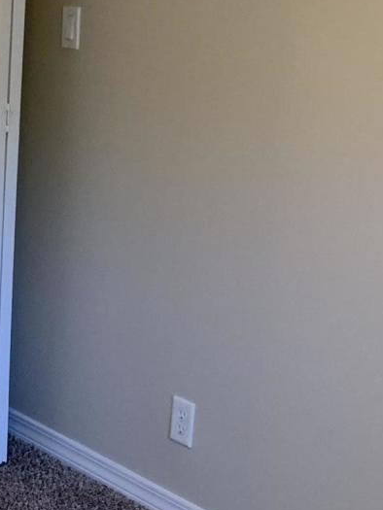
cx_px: -203
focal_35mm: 99
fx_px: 1460
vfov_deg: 19.8
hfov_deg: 14.0
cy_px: 244
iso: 200
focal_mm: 4.25
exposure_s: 1/60
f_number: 1.8
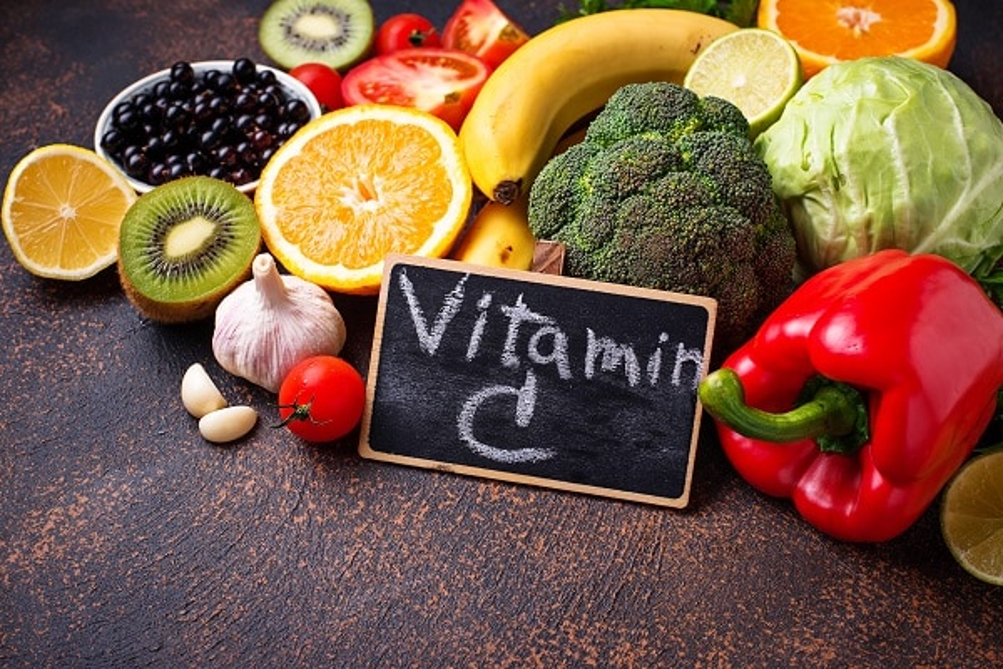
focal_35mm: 50
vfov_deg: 27.0
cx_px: 502
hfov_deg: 39.6
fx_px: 1393
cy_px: 334
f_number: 9
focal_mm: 50
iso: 100
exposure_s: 1/100
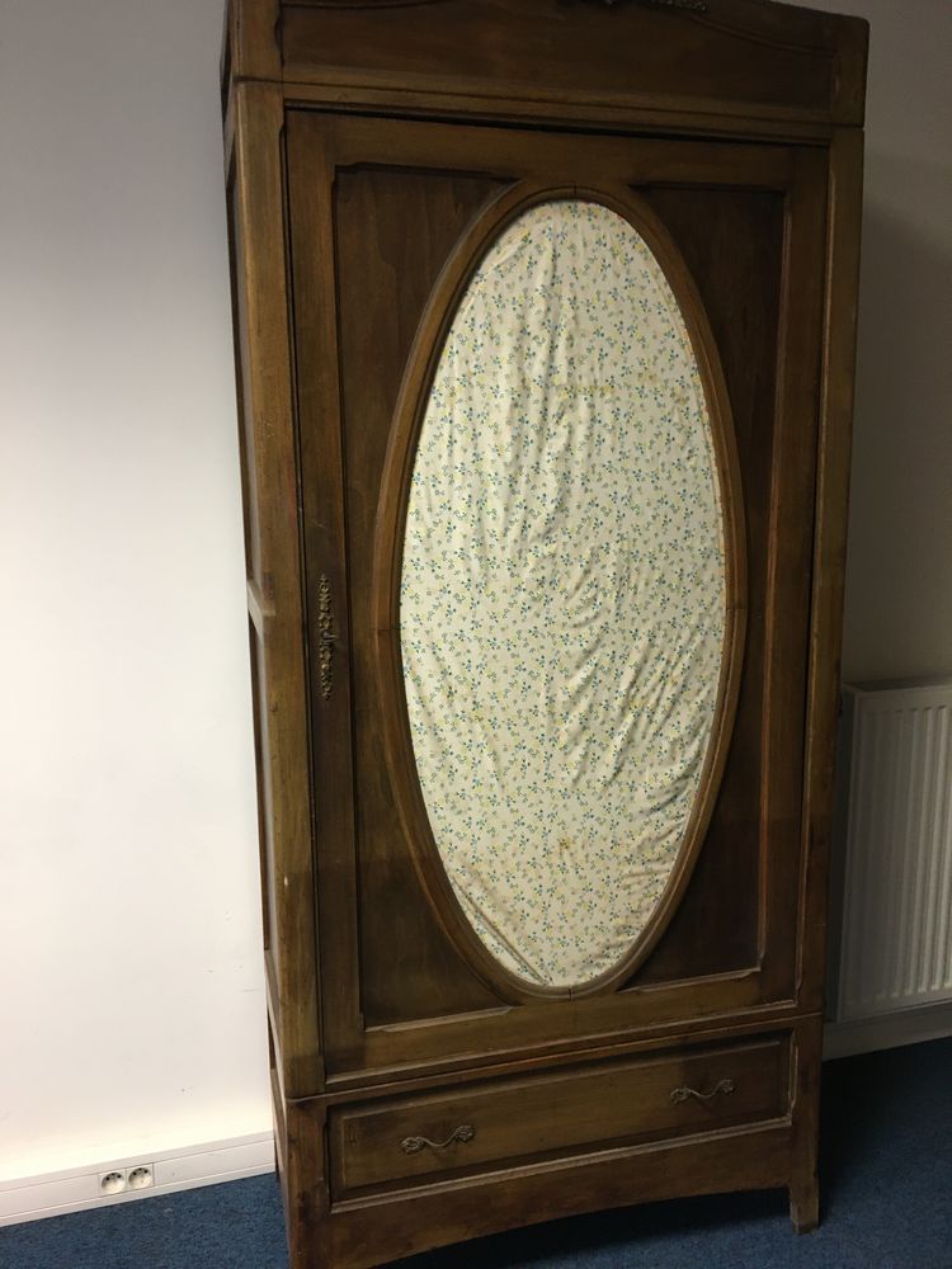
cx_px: 476
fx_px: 1063
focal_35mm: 29
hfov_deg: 48.2
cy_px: 634
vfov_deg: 61.7
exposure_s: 1/33
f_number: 2.2
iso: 125
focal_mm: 4.15
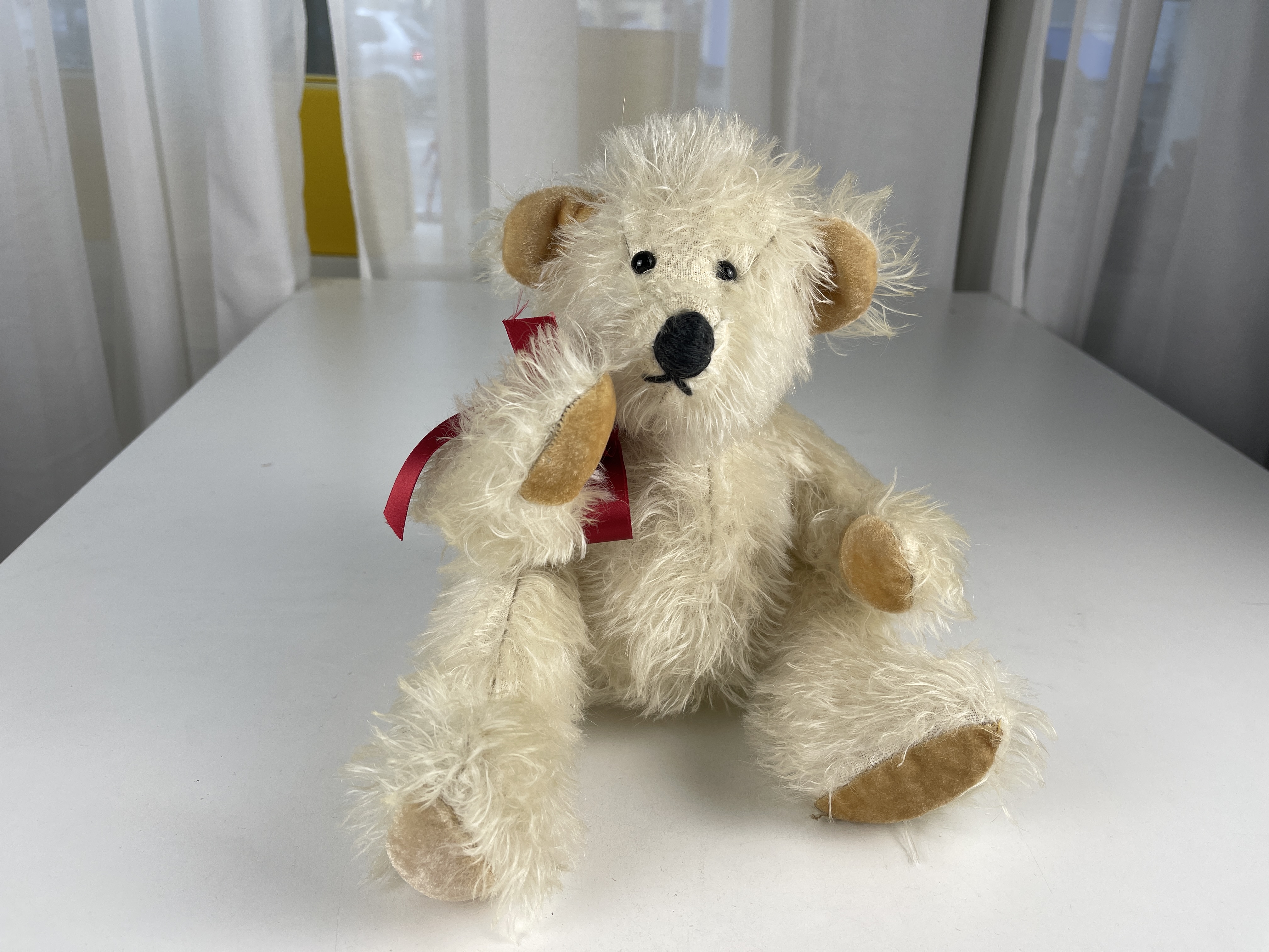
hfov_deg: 69.4
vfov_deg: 54.9
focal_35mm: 25
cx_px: 634
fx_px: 916
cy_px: 476
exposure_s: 1/190
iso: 32
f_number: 1.6
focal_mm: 5.1
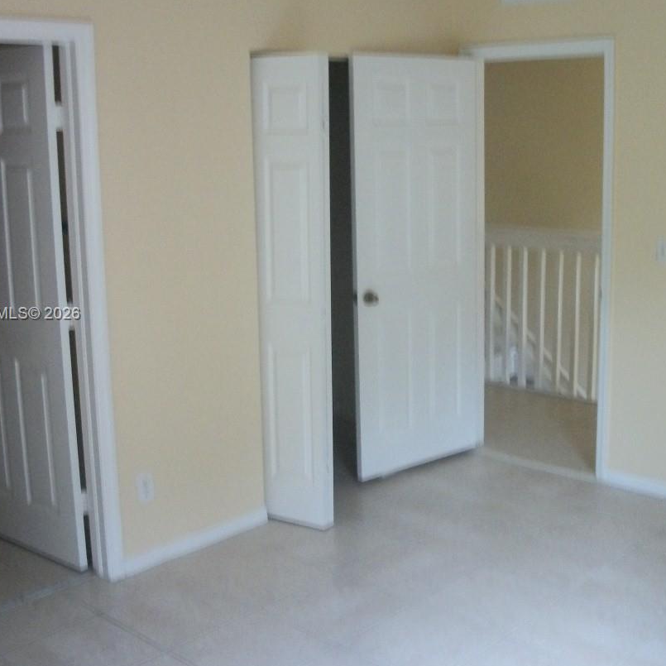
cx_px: 399
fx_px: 980
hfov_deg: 37.4
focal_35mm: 45
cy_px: 314
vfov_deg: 37.5
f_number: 2.9
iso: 250
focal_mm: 5.7
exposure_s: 1/8
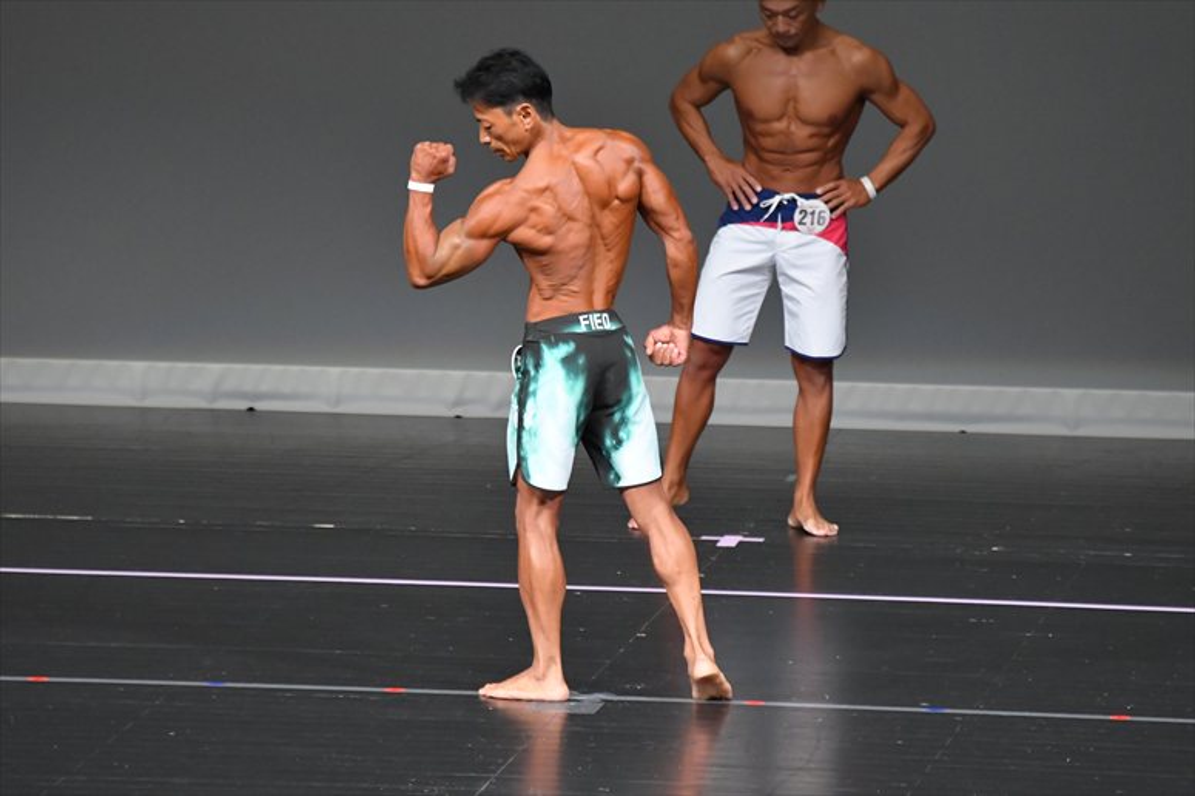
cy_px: 398
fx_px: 12442
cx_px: 598
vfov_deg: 3.7
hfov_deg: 5.5
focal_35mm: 375
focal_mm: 250
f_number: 5.6
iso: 5000
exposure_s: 1/400
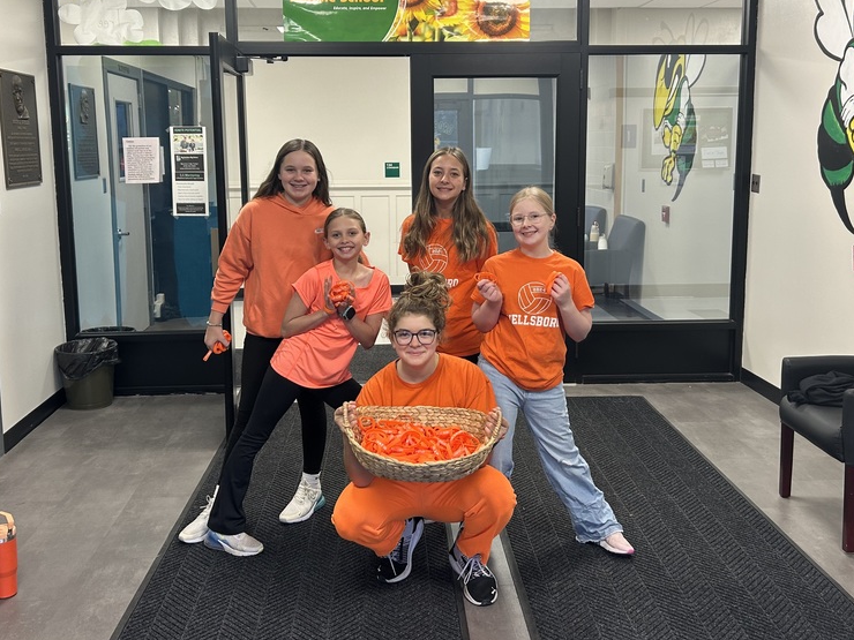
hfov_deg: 51.4
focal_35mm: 36
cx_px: 424
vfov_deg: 39.5
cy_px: 263
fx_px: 888
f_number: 1.5
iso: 80
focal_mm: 5.7
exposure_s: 1/60
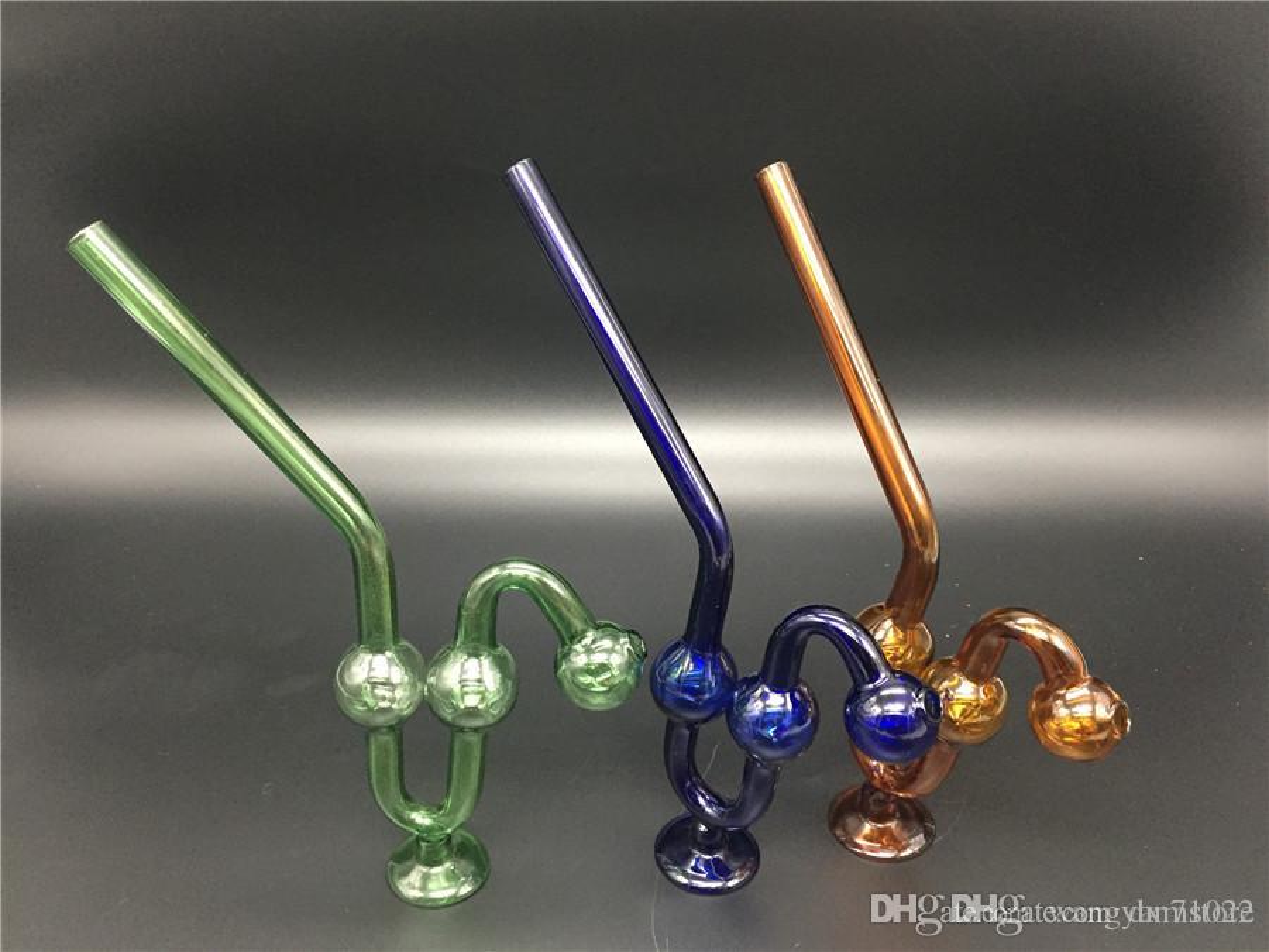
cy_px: 476
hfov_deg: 61.7
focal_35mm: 29
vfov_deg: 48.2
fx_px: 1063
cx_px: 634
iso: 250
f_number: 2.2
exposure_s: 1/20
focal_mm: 4.15
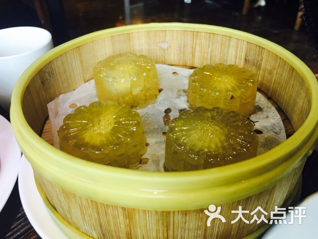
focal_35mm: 29
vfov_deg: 48.2
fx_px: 266
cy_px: 120
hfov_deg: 61.7
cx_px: 159
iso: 25
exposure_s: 1/33
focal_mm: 4.15
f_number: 2.2
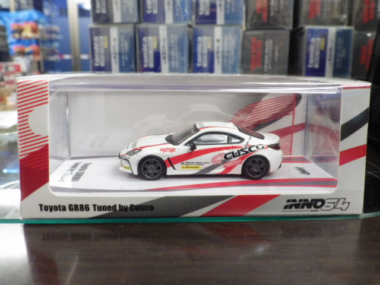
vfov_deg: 41.8
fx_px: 373
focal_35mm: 34
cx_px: 190
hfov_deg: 54.0
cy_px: 142
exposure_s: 1/50
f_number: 3.4
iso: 800
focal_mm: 6.2
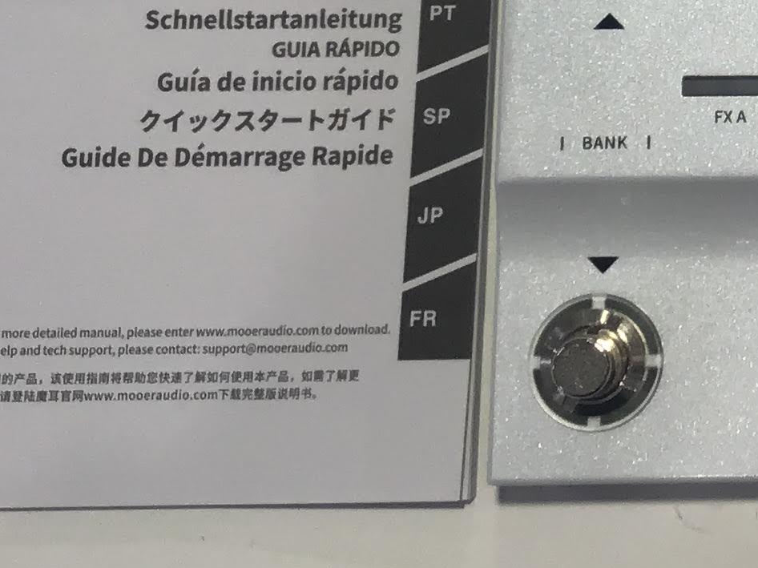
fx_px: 2342
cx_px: 1089
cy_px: -250
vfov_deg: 13.2
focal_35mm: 107
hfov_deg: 16.9
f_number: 2.4
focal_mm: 3.3
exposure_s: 1/60
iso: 32
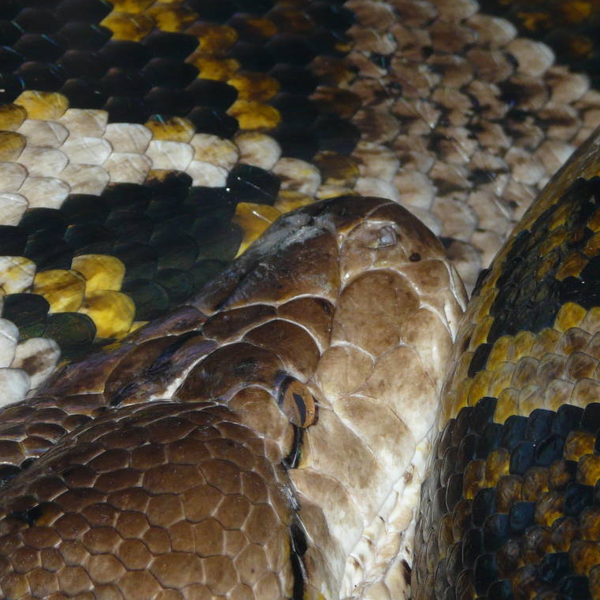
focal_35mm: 345
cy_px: 433
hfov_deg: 5.1
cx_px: 102
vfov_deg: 5.1
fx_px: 6765
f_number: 3.6
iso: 100
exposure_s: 1/60
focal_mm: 30.6
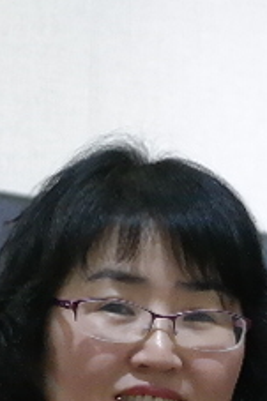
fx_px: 3643
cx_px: 748
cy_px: 397
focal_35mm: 327
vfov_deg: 6.3
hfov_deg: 4.1
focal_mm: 28
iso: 1600
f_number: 4
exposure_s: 1/50
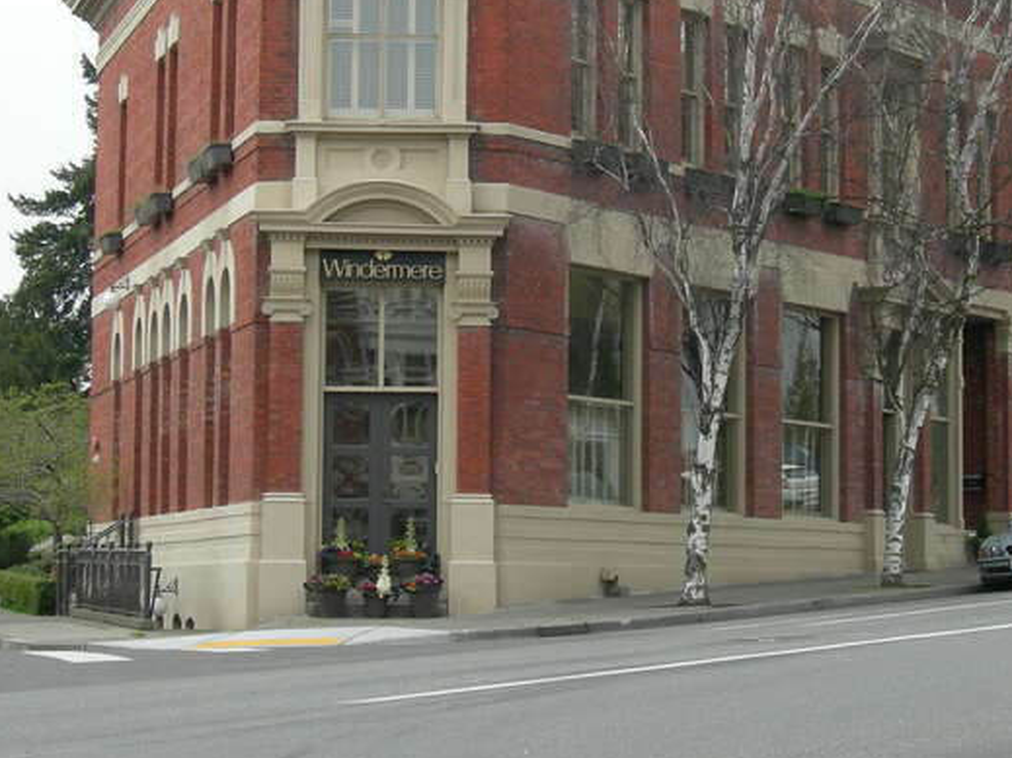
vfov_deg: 13.0
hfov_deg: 17.2
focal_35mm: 114
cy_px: 216
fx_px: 3332
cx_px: 634
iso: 64
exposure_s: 1/114
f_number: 4.8
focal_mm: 15.5
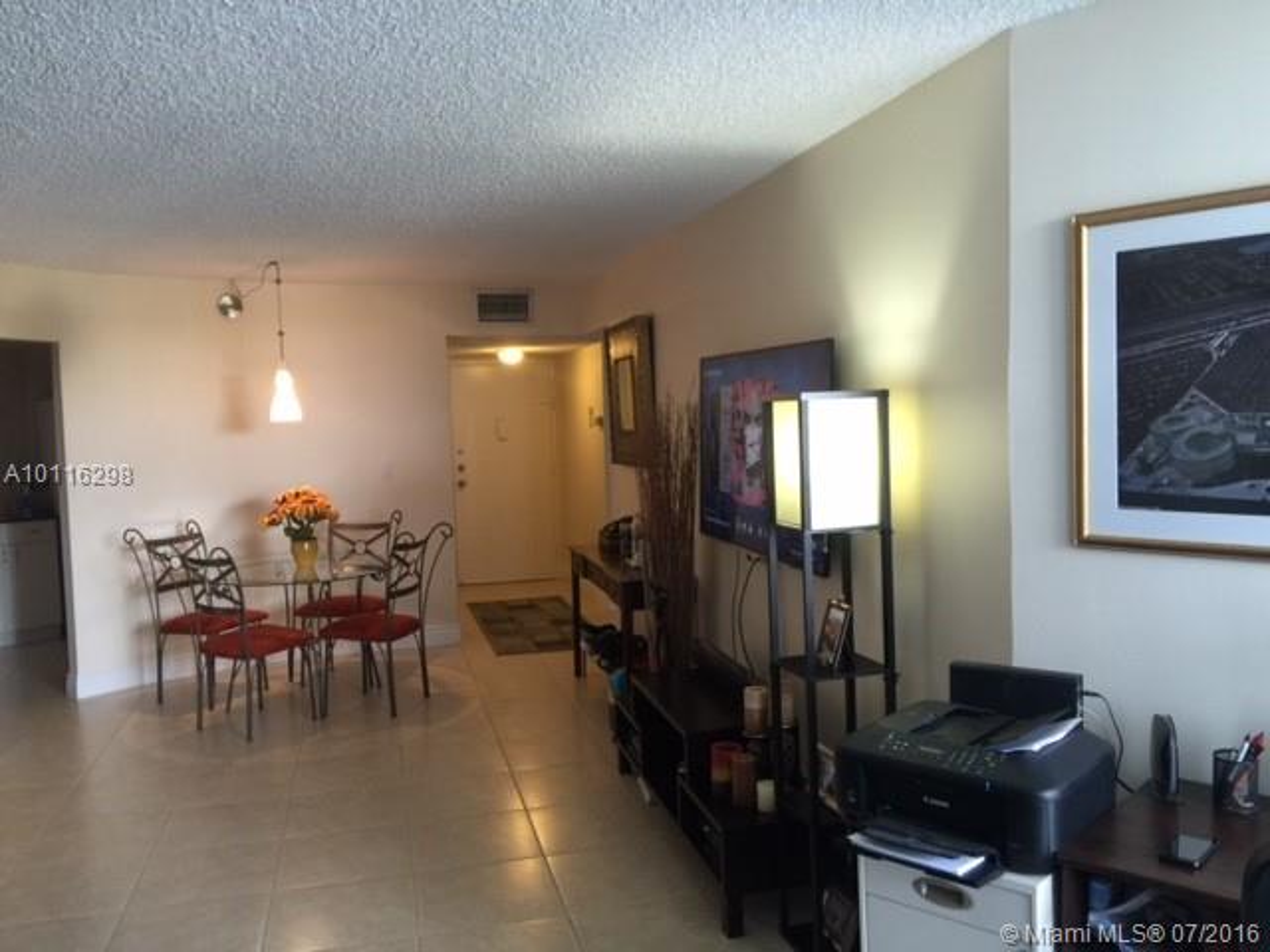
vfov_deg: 48.2
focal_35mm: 29
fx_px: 1064
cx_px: 635
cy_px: 476
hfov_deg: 61.7
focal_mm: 4.15
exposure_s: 1/15
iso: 50
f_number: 2.2
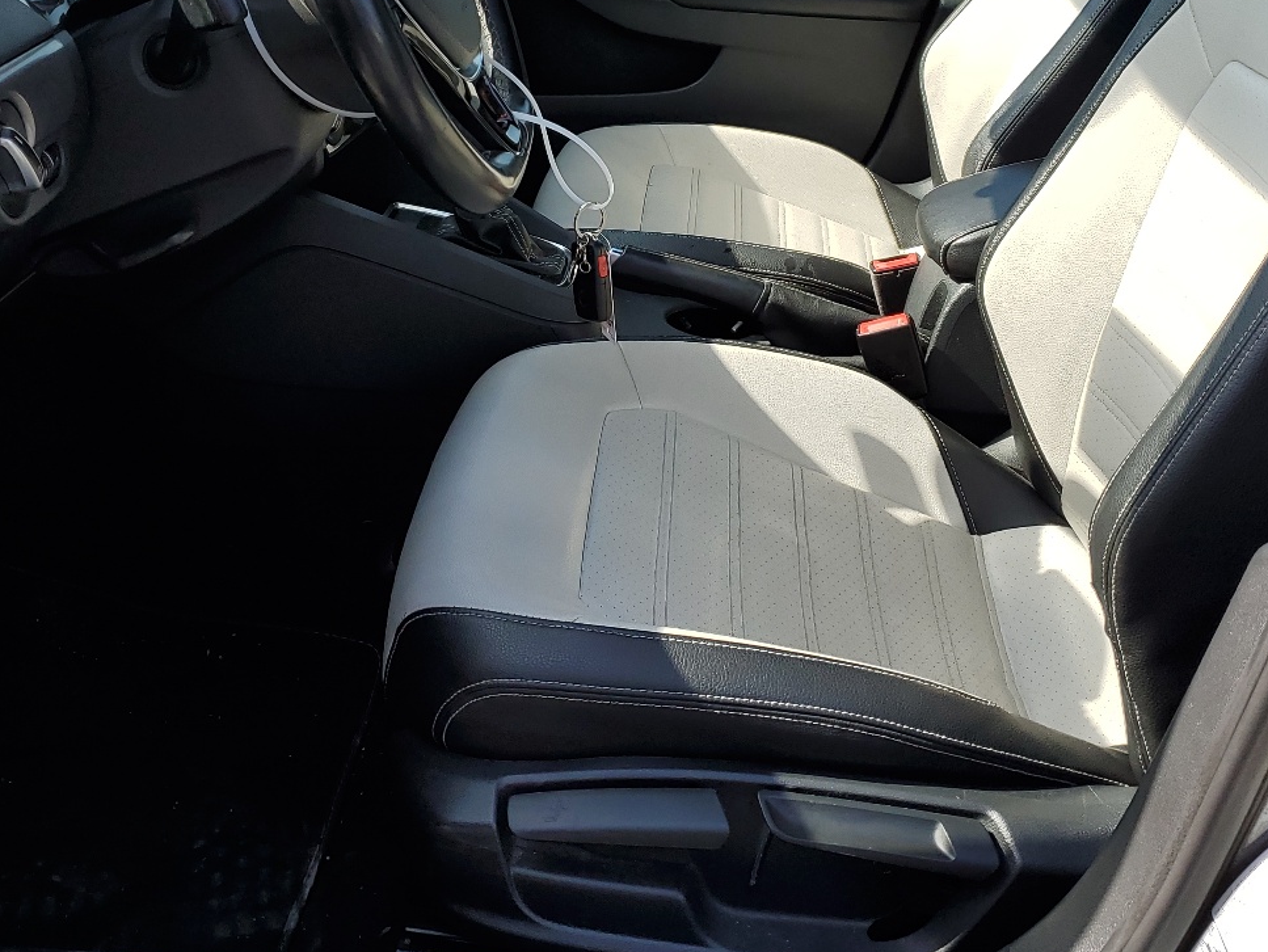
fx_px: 1576
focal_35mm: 43
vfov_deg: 32.9
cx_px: 624
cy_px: 222
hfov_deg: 43.8
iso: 50
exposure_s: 1/1000
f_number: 1.5
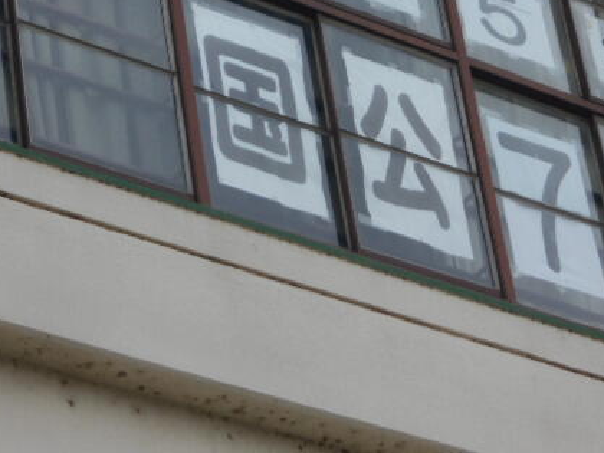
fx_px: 3455
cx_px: 404
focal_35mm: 198
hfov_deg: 10.0
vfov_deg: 7.5
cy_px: 131
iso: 80
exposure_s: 1/400
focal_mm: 23
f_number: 6.5
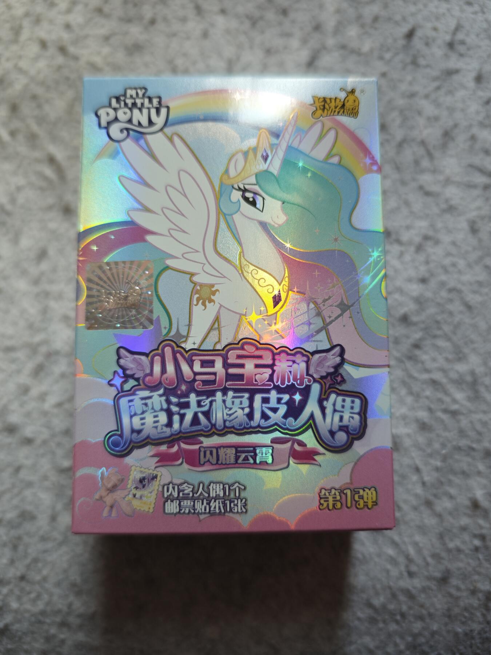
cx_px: 246
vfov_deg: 73.9
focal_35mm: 23
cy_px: 328
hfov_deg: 58.9
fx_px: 435
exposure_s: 1/100
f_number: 1.6
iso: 125
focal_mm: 6.55
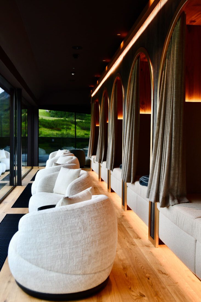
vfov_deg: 53.1
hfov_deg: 36.9
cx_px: 100
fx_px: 302
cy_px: 151
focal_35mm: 36
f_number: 2.8
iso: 560
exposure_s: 1/250
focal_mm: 24
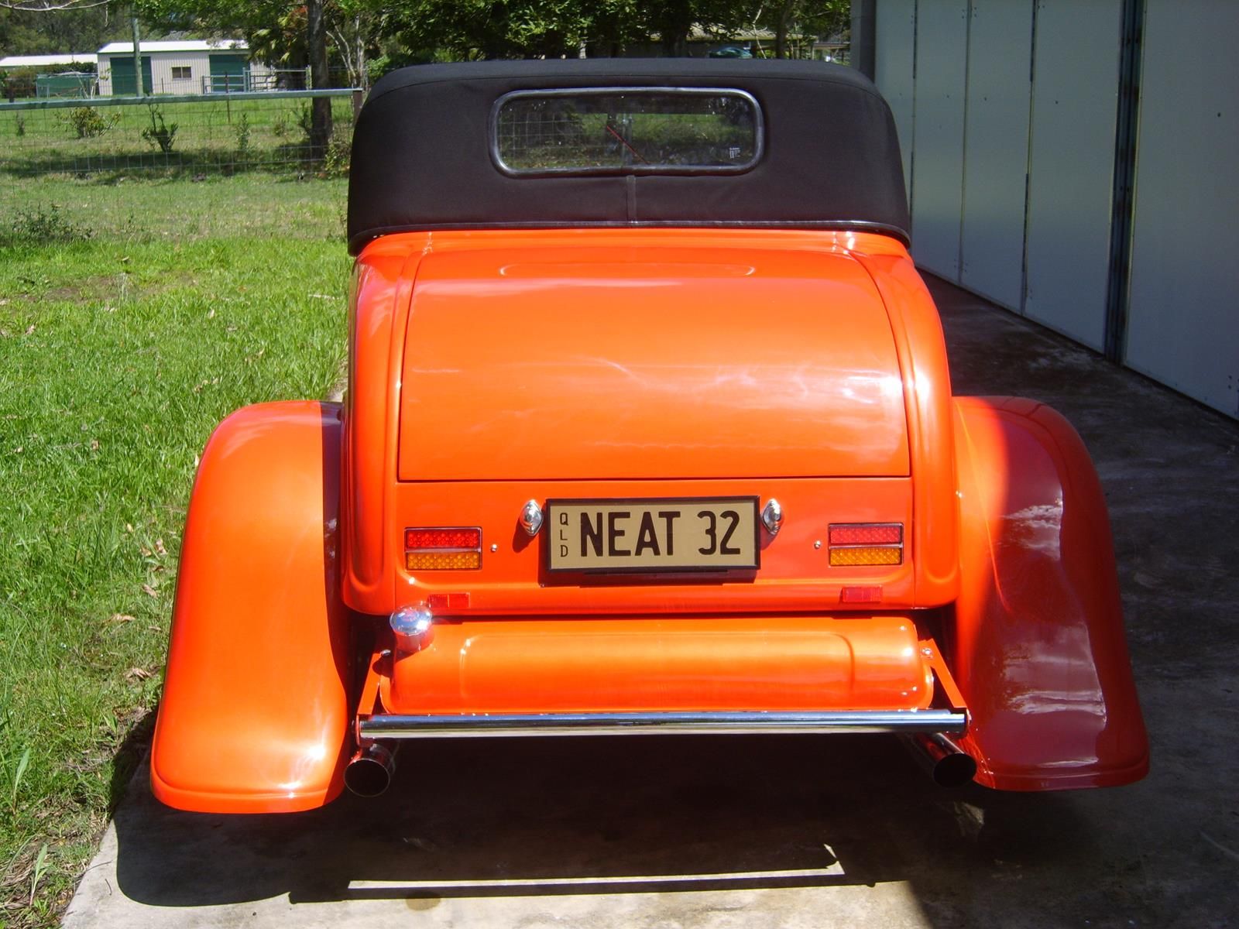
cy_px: 464
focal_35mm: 44
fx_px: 1575
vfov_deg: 32.9
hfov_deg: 42.9
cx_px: 620
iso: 50
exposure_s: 1/1000
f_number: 3.1
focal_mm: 9.2
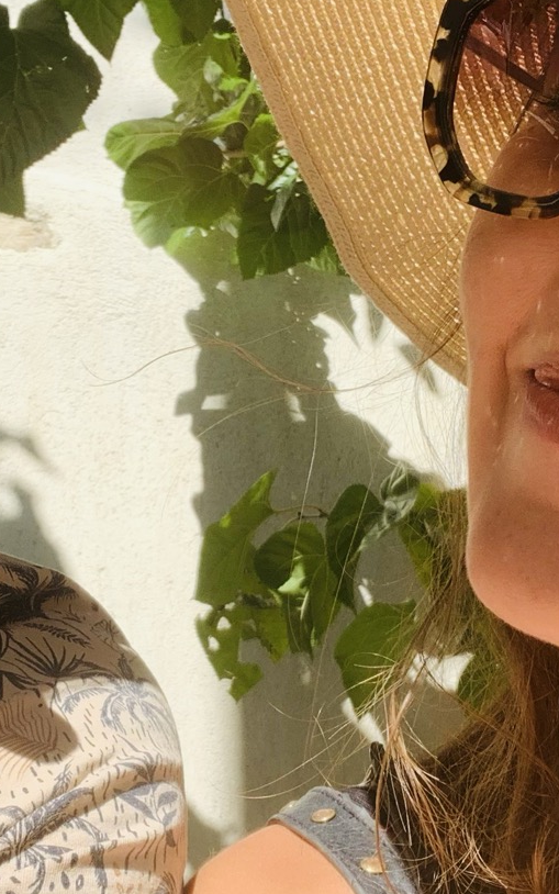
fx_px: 1828
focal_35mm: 75
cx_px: 182
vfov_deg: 27.5
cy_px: 451
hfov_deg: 17.3
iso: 16
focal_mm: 2.87
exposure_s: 1/345
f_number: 2.2
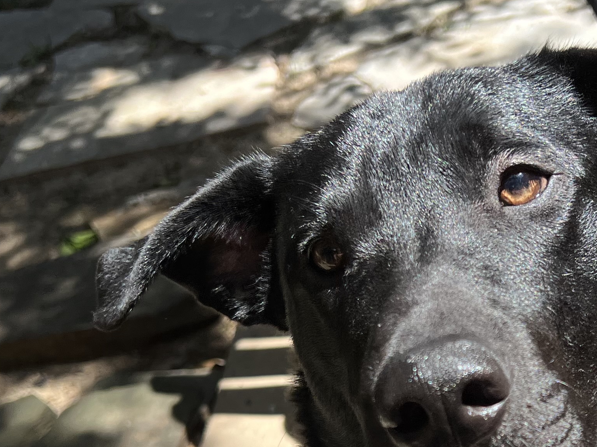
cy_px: 520
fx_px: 1173
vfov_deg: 20.4
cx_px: 522
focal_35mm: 68
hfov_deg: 27.7
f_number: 1.5
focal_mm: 5.7
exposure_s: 1/2457
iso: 50
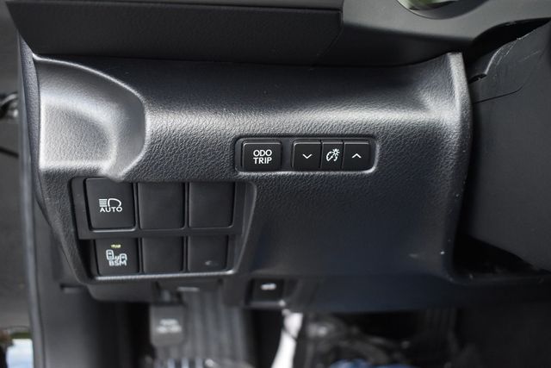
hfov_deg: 49.5
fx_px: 597
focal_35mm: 39
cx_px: 276
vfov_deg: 34.2
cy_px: 184
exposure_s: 1/125
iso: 2000
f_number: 4
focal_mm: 26
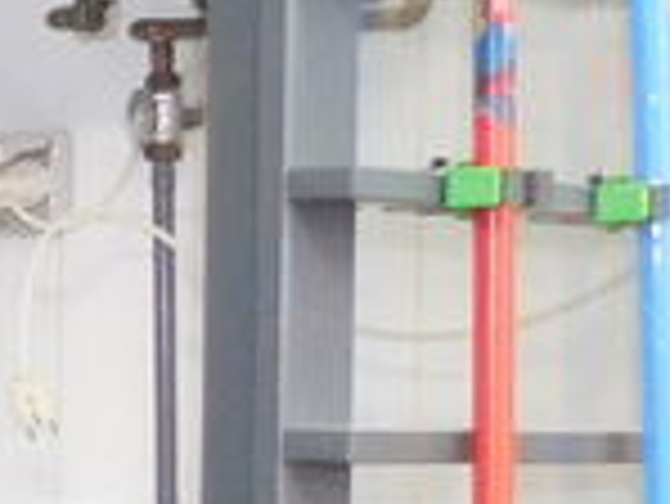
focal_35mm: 158
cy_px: 418
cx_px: -1371
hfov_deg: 9.6
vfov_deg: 9.4
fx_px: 3061
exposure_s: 1/30
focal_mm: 4
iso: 140
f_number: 3
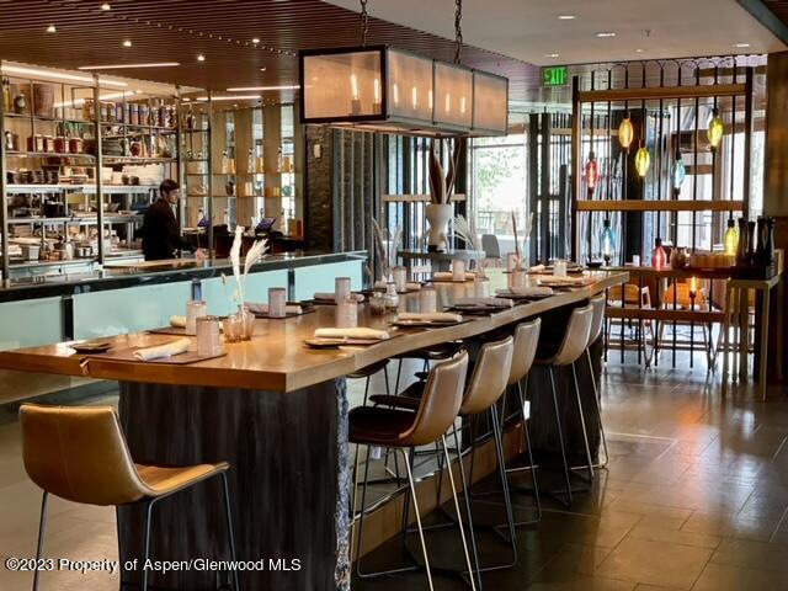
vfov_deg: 28.0
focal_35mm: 52
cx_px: 394
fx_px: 1184
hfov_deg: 36.8
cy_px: 296
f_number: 2
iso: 250
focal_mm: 6
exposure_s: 1/40
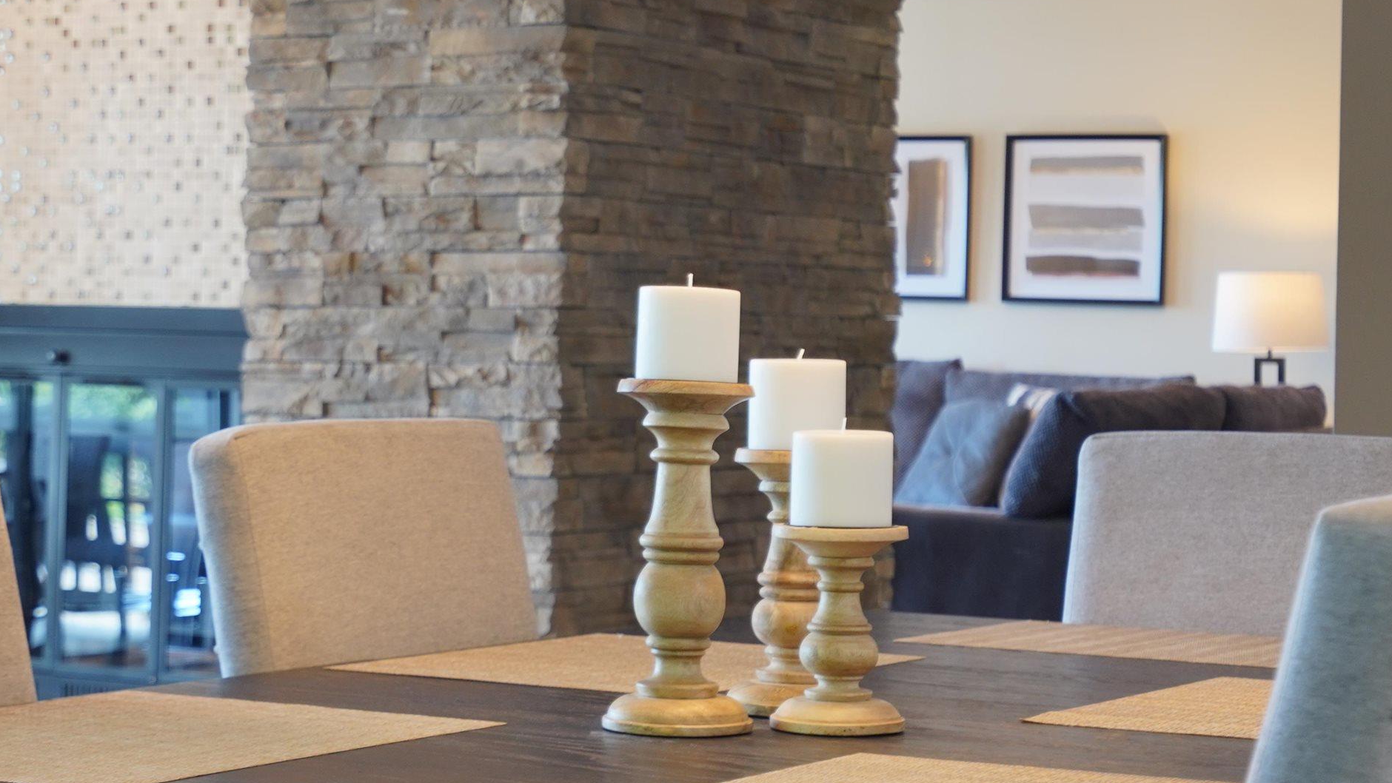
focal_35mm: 89
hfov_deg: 23.9
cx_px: 602
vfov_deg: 13.6
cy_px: 347
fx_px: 3285
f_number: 4
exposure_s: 1/20
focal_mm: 35
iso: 250
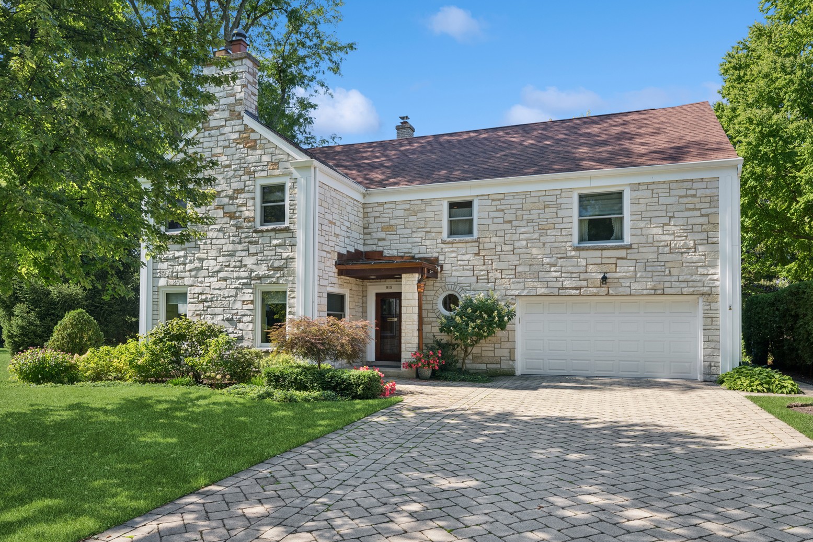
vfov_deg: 51.3
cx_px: 407
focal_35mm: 25
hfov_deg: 71.5
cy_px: 263
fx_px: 565
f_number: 8
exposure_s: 1/100
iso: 400
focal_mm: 24
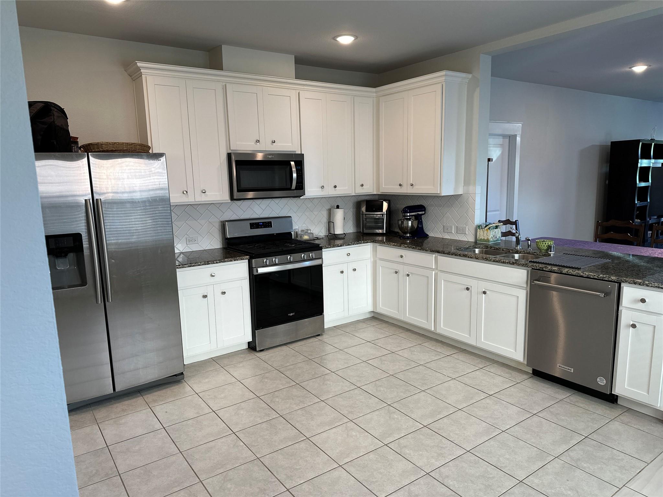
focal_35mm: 24
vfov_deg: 56.8
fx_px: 460
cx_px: 332
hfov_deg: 71.6
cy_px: 248
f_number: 1.78
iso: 125
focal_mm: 6.86
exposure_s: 1/120
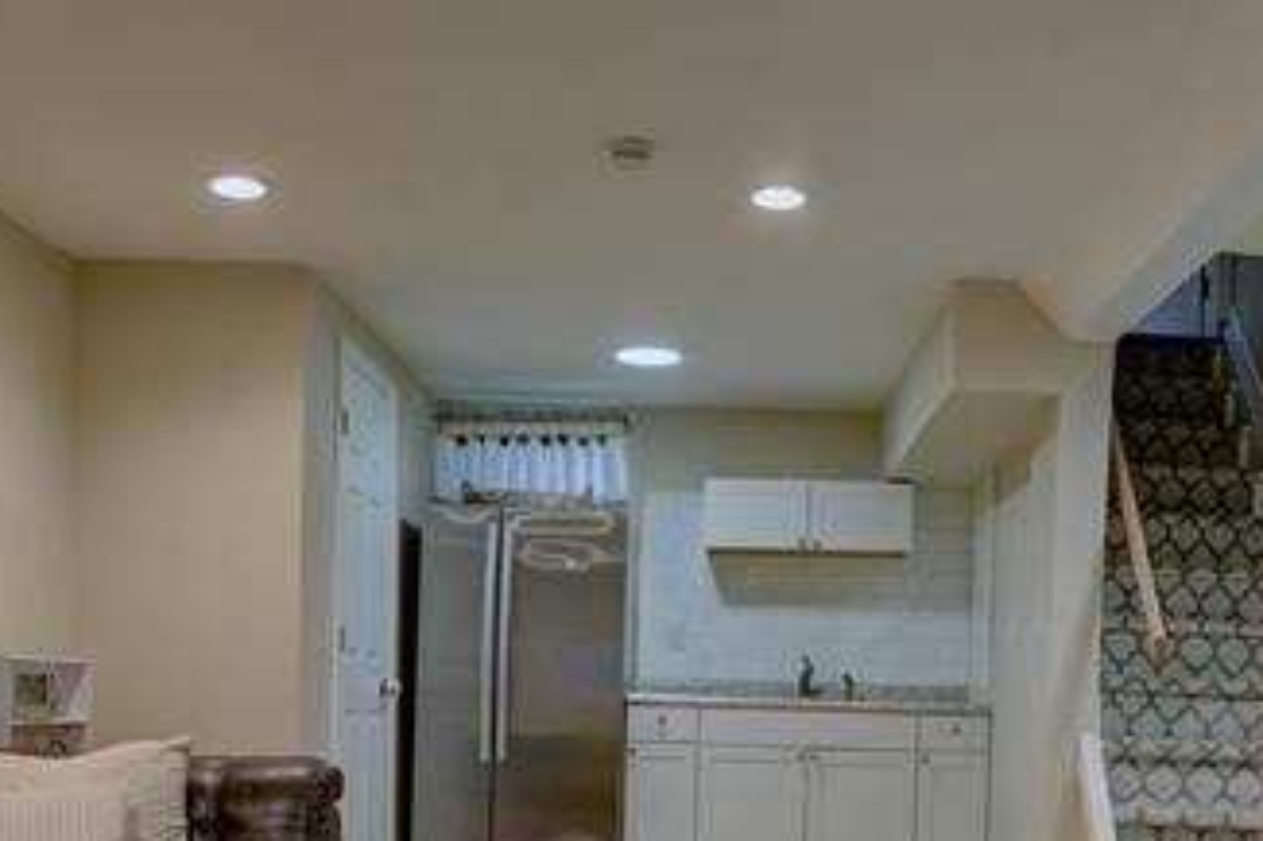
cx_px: 717
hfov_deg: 44.4
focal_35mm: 44
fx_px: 1543
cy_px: 760
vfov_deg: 29.2
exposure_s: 1/10
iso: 640
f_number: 9
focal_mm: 14
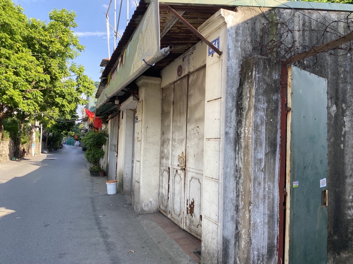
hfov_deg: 67.3
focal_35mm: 26
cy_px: 132
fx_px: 265
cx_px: 176
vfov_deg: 53.1
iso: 32
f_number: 1.8
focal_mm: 4.25
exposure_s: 1/369
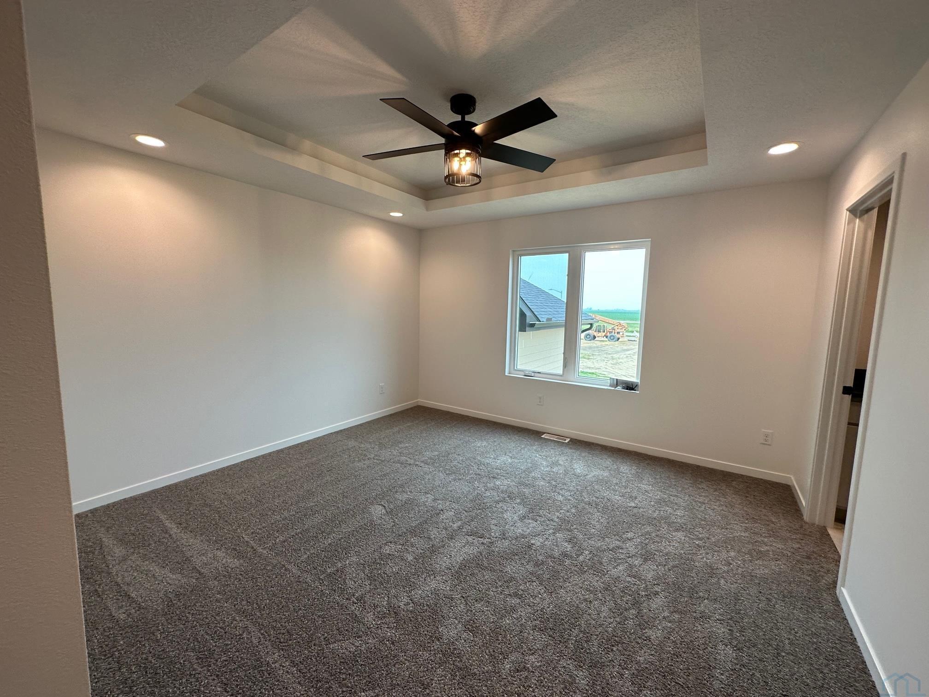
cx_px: 464
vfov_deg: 85.7
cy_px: 348
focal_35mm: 14
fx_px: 376
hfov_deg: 102.1
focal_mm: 2.22
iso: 80
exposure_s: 1/120
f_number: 2.2
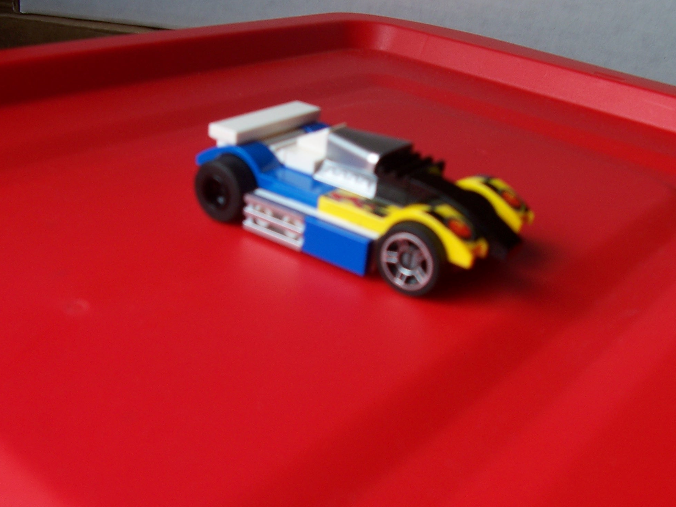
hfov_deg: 45.8
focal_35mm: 41
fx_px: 801
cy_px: 288
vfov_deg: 35.1
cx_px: 347
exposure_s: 1/500
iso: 80
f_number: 2.8
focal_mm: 6
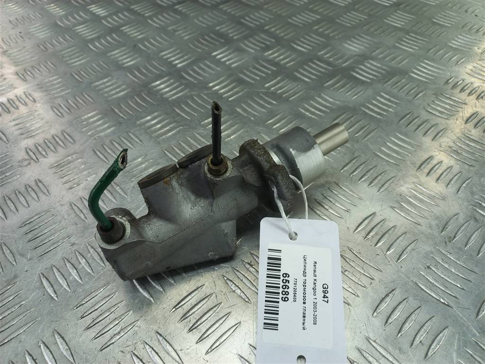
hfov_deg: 69.4
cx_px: 242
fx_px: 350
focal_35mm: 25
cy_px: 182
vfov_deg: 54.9
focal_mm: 4.6
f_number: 1.8
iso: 50
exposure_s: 1/50
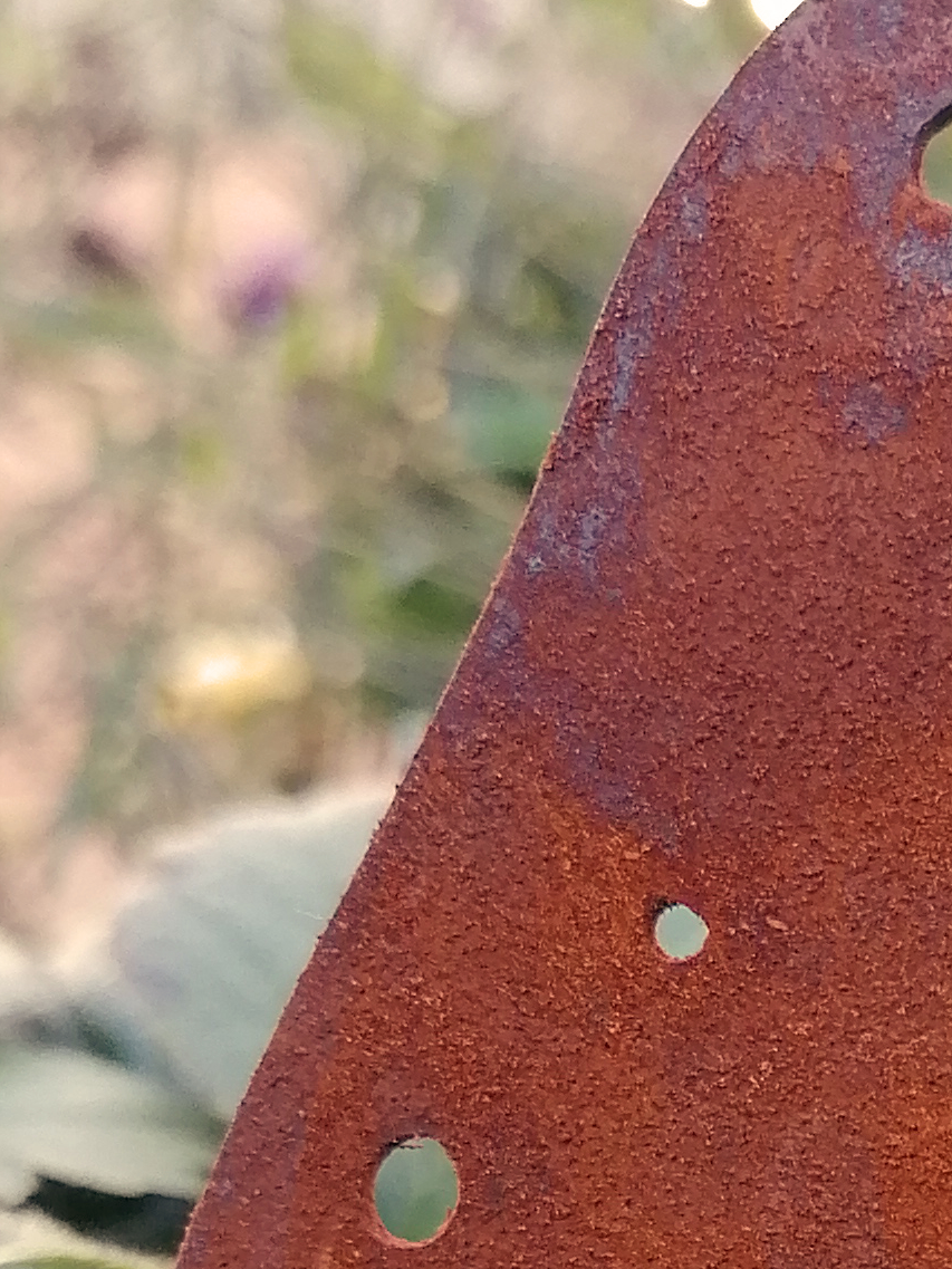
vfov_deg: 19.2
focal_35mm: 95
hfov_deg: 14.7
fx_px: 3483
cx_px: 1349
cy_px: 1599
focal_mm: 4.8
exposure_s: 1/33
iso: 160
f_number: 1.8
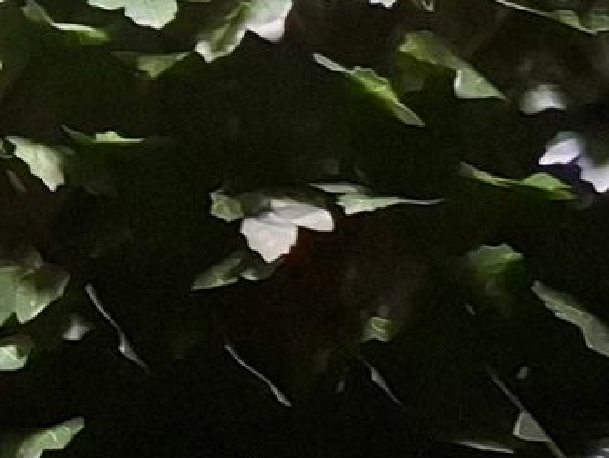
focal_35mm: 168
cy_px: -519
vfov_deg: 8.3
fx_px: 2958
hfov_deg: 8.5
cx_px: -1533
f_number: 1.8
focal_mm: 5.54
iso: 800
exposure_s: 1/25
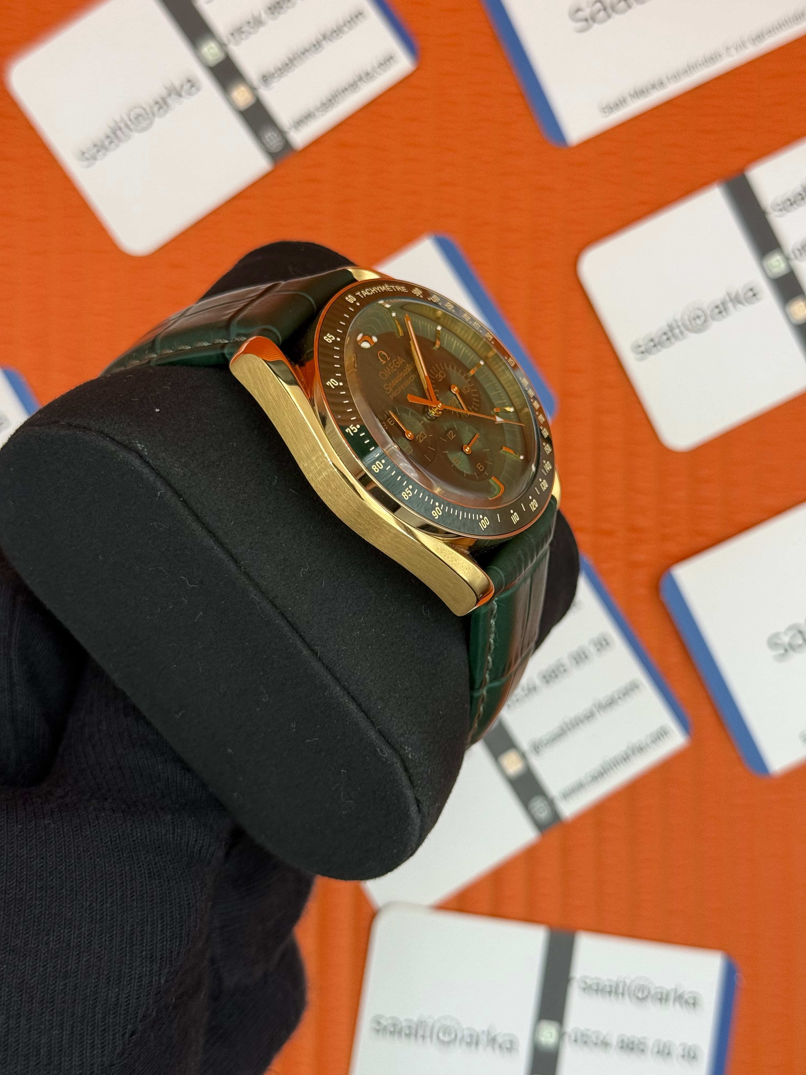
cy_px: 538
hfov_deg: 30.3
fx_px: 1490
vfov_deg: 39.7
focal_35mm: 48
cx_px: 403
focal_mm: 6.76
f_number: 1.78
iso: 50
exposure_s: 1/122
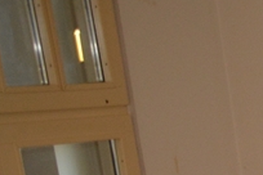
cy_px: 580
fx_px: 1549
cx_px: 1022
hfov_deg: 7.3
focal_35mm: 212
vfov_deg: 5.9
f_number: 3.5
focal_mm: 18
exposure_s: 1/60
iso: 400
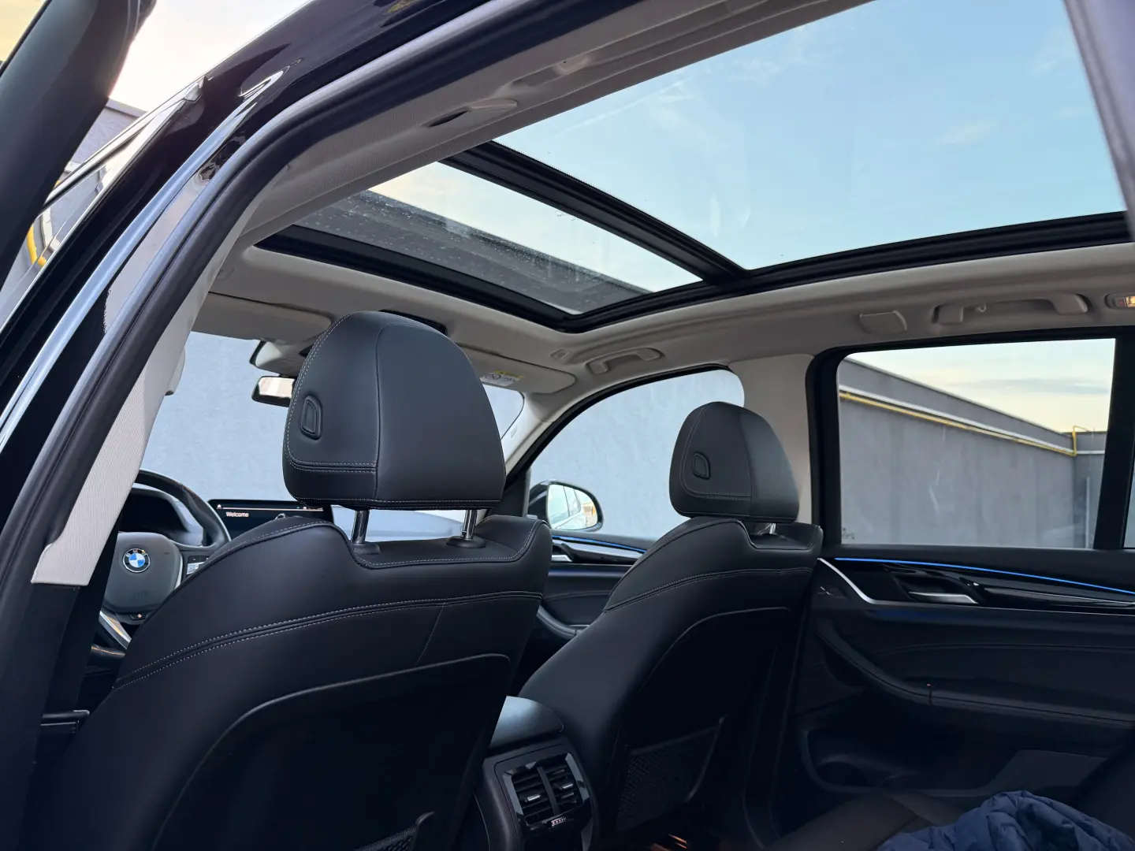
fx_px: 787
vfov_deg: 56.8
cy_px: 426
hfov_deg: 71.6
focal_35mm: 24
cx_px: 568
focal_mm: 6.76
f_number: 1.78
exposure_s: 1/49
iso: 200
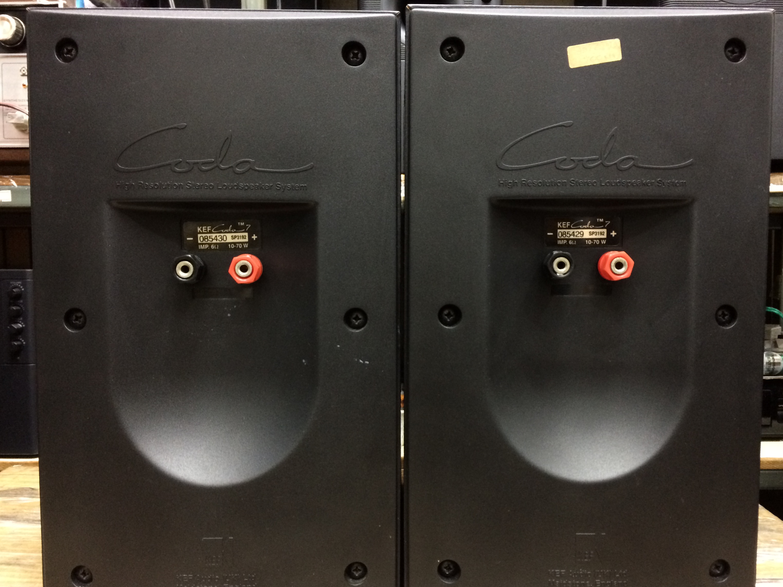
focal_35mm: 31
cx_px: 411
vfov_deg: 45.4
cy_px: 310
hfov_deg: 58.3
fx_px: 701
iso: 320
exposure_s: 1/20
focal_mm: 4.15
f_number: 2.2
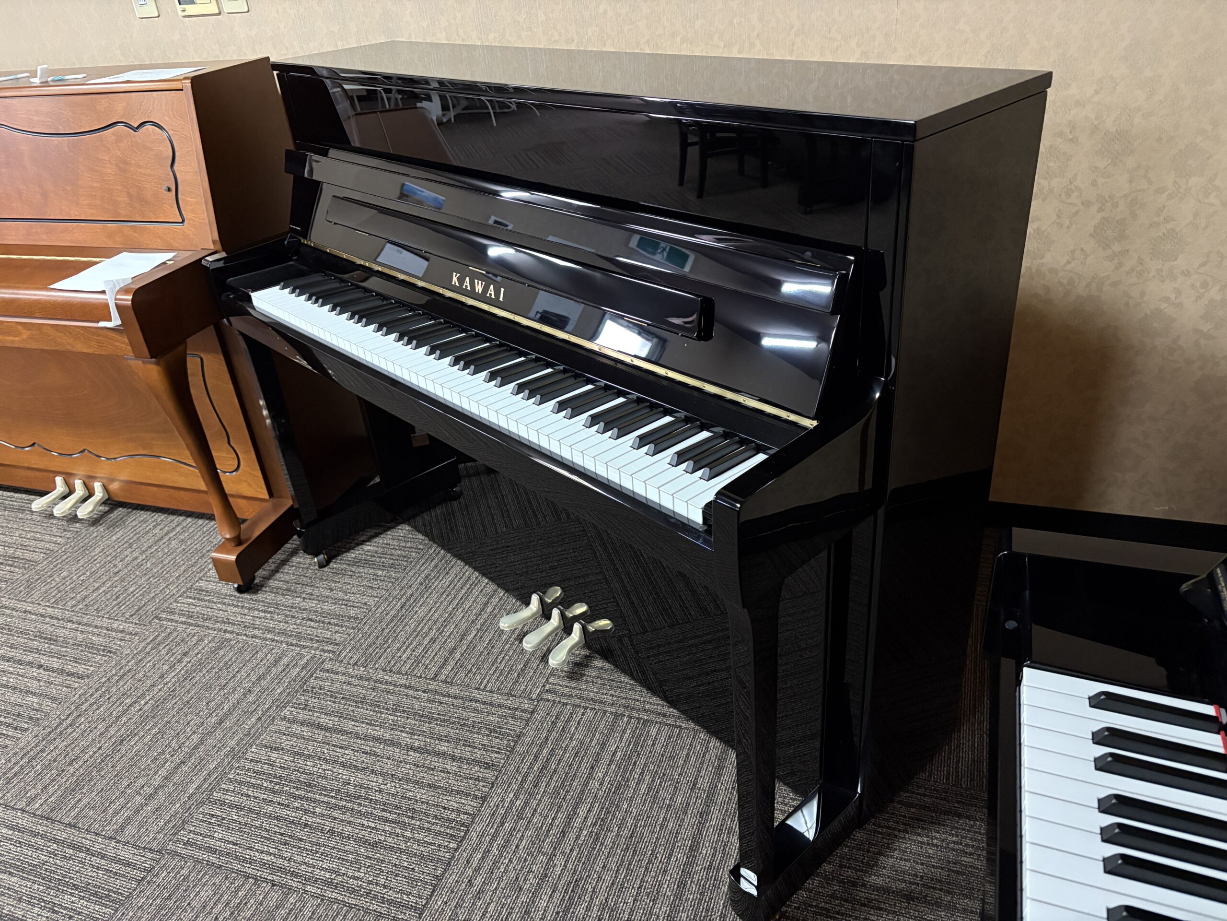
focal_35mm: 26
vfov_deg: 53.1
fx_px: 922
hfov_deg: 67.3
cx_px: 614
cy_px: 460
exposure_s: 1/25
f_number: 1.6
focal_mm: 5.96
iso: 500
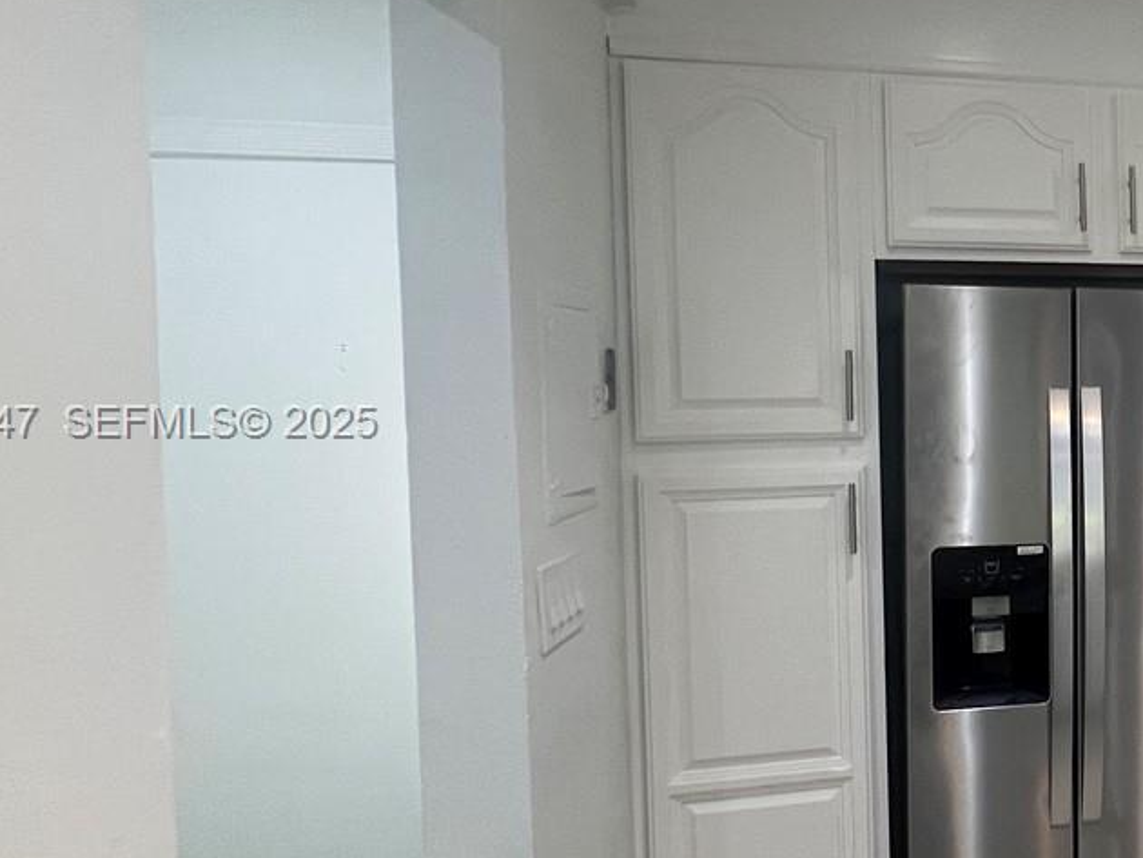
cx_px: 1263
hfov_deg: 42.9
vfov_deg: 43.0
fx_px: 1090
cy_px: 424
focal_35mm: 33
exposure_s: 1/120
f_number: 1.8
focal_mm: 1.57
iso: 160
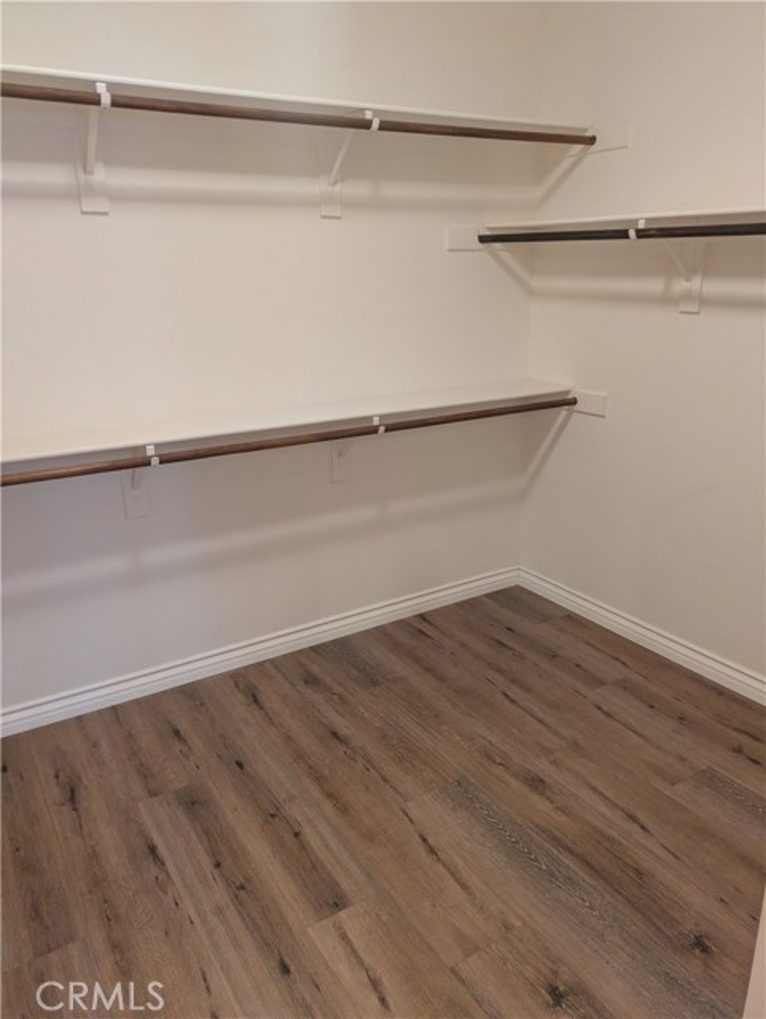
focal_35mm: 25
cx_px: 383
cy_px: 510
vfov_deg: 69.4
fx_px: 737
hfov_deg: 54.9
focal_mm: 5.43
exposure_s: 1/60
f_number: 1.89
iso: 582
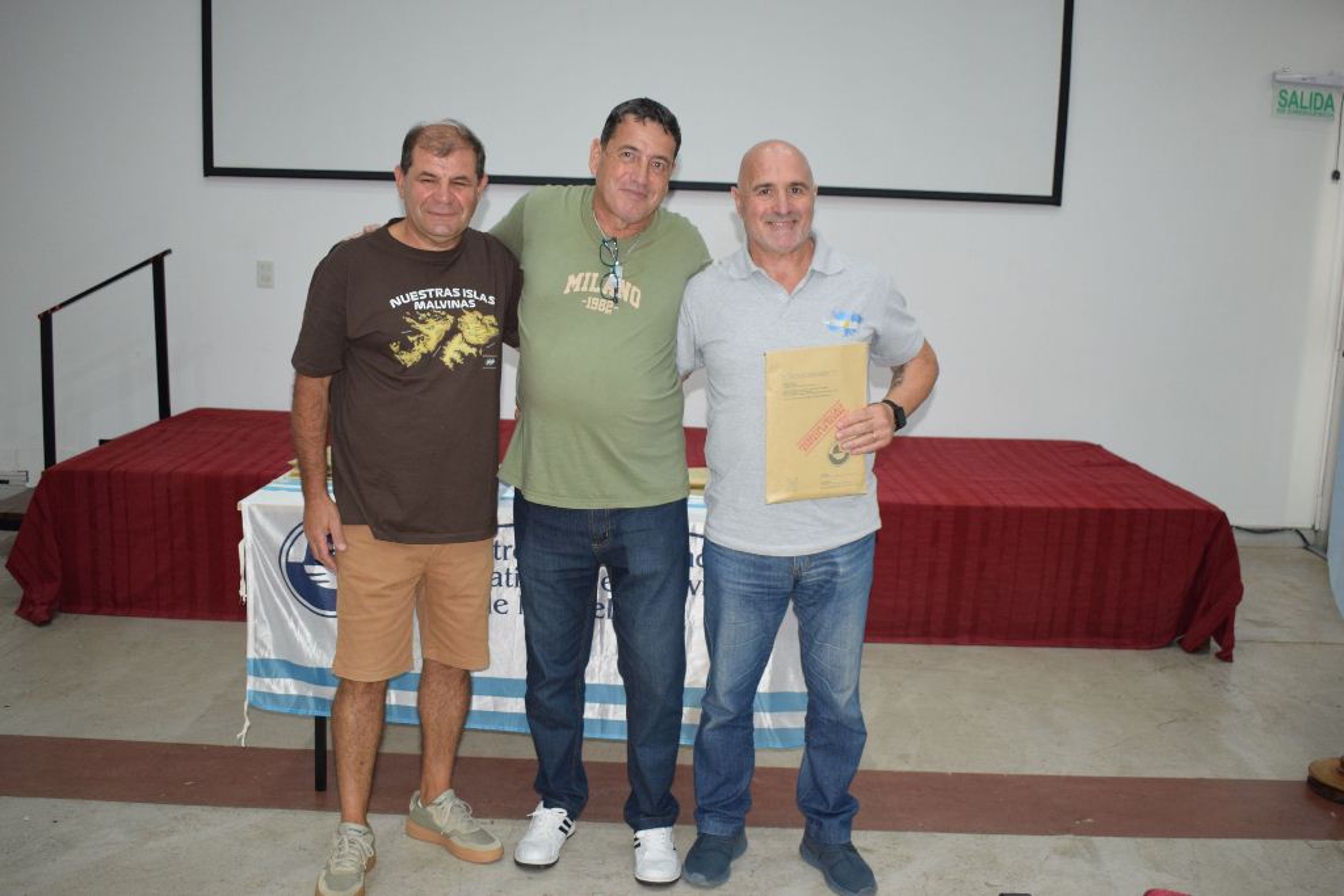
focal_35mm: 36
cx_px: 672
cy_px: 448
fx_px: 1344
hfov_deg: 53.1
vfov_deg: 36.9
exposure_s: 1/80
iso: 800
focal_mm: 24
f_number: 4.5
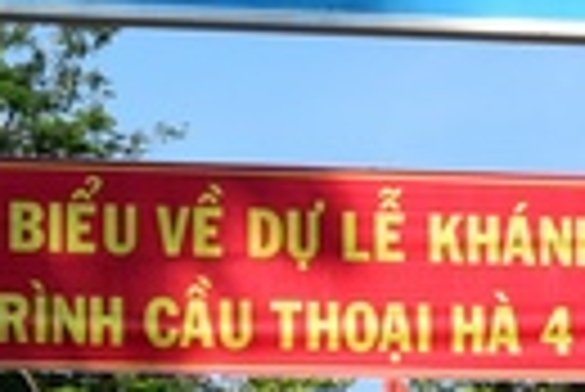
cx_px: 108
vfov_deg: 7.2
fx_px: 3091
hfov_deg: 10.8
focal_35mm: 190
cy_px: 500
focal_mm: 38
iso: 200
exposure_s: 1/125
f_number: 13
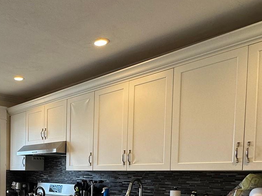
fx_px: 288
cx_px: 29
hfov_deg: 44.8
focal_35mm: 38
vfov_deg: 34.7
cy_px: 190
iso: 64
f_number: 2.2
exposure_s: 1/120
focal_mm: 2.22
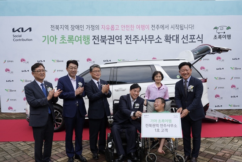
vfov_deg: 43.6
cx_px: 121
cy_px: 81
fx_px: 202
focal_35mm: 30
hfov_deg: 61.9
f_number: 5
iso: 160
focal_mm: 30
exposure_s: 1/320
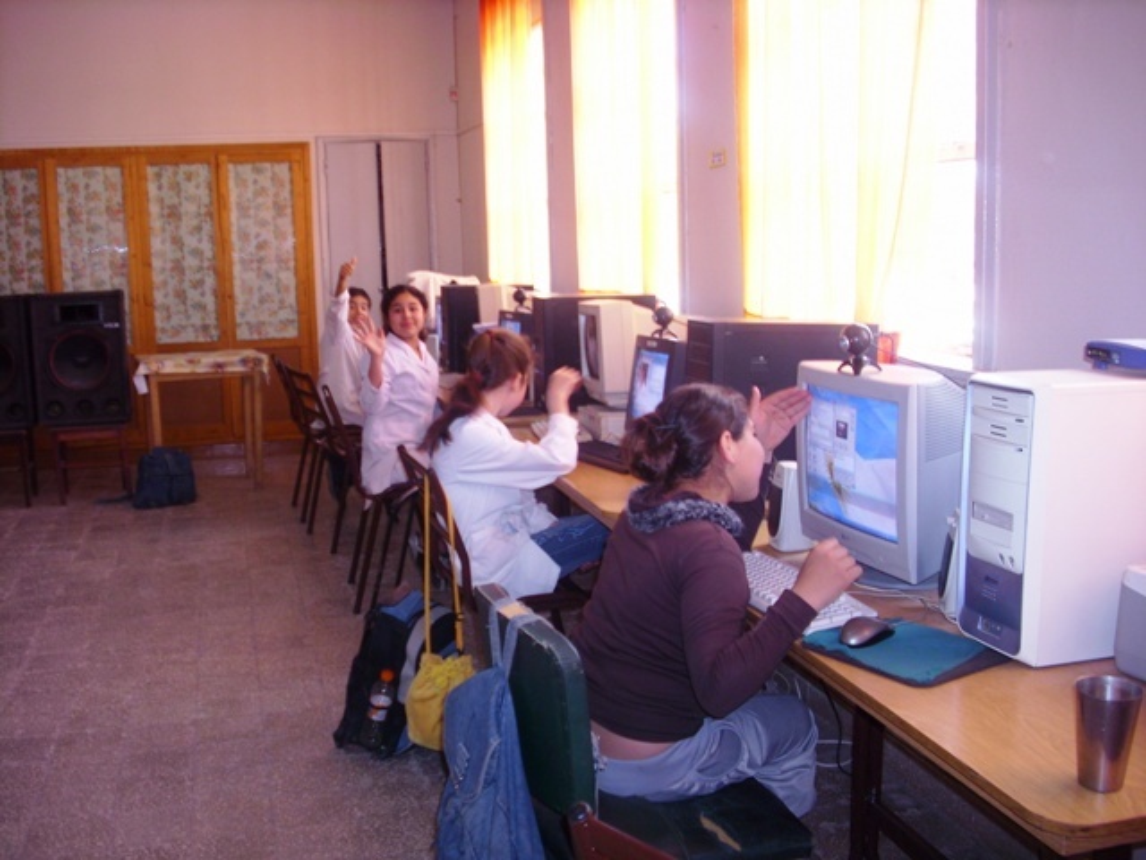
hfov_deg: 50.1
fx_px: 1225
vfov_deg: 38.7
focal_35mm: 37
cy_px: 430
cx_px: 573
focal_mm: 6.2
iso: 50
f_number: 2.8
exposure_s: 1/30
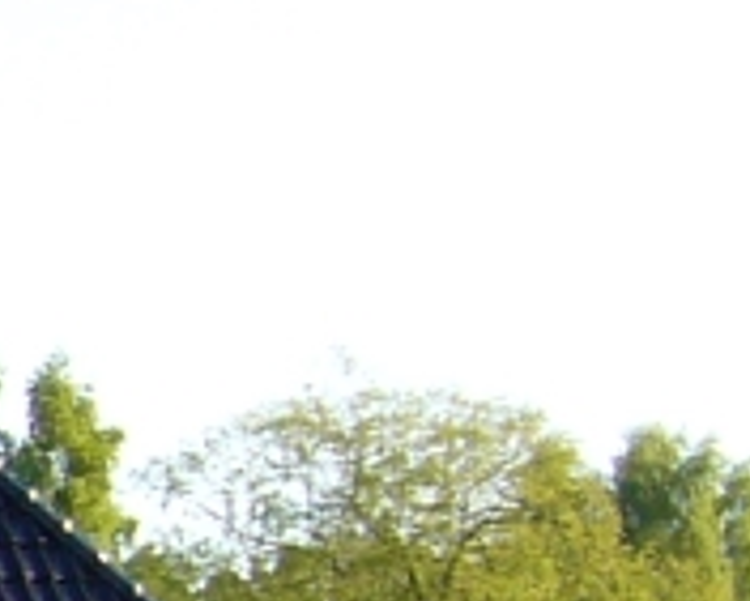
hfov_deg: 6.4
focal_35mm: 291
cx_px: -984
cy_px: 936
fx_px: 6463
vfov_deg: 5.3
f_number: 5.6
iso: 100
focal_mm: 5.8
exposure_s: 1/160
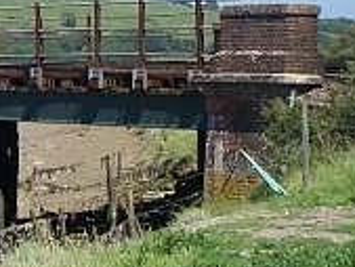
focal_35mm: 180
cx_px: -99
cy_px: 54
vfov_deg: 8.2
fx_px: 1847
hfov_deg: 10.7
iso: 64
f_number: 4.1
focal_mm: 9.9
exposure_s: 1/500
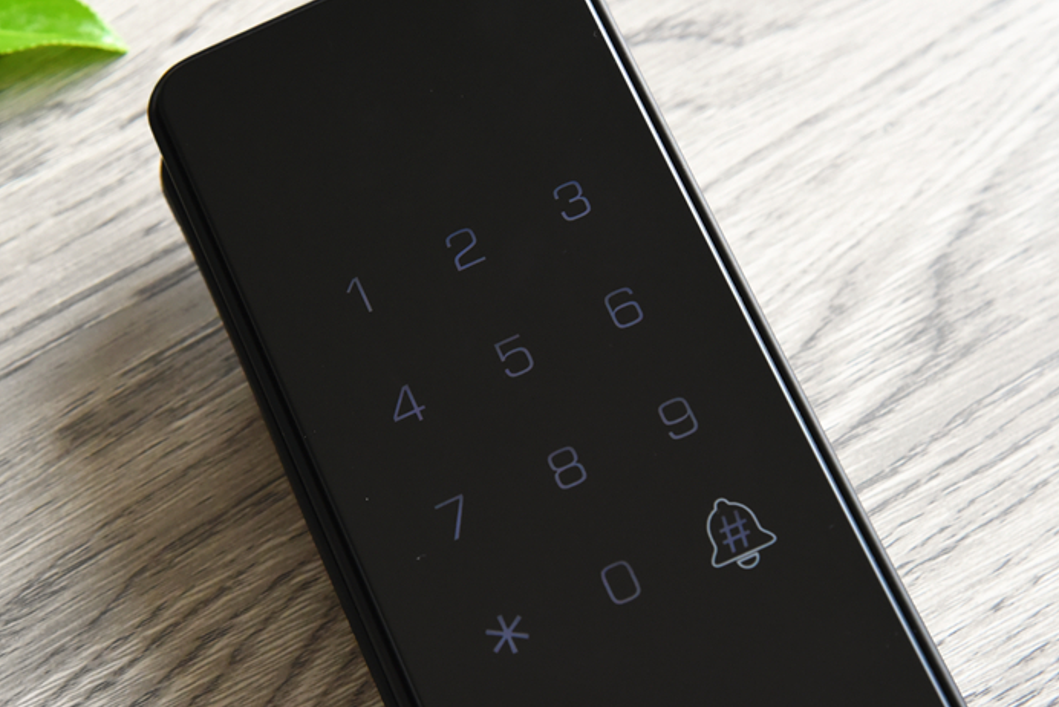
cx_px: 456
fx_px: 4591
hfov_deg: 13.2
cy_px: 315
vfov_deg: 8.8
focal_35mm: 156
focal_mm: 120
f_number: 9
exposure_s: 1/125
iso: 3200
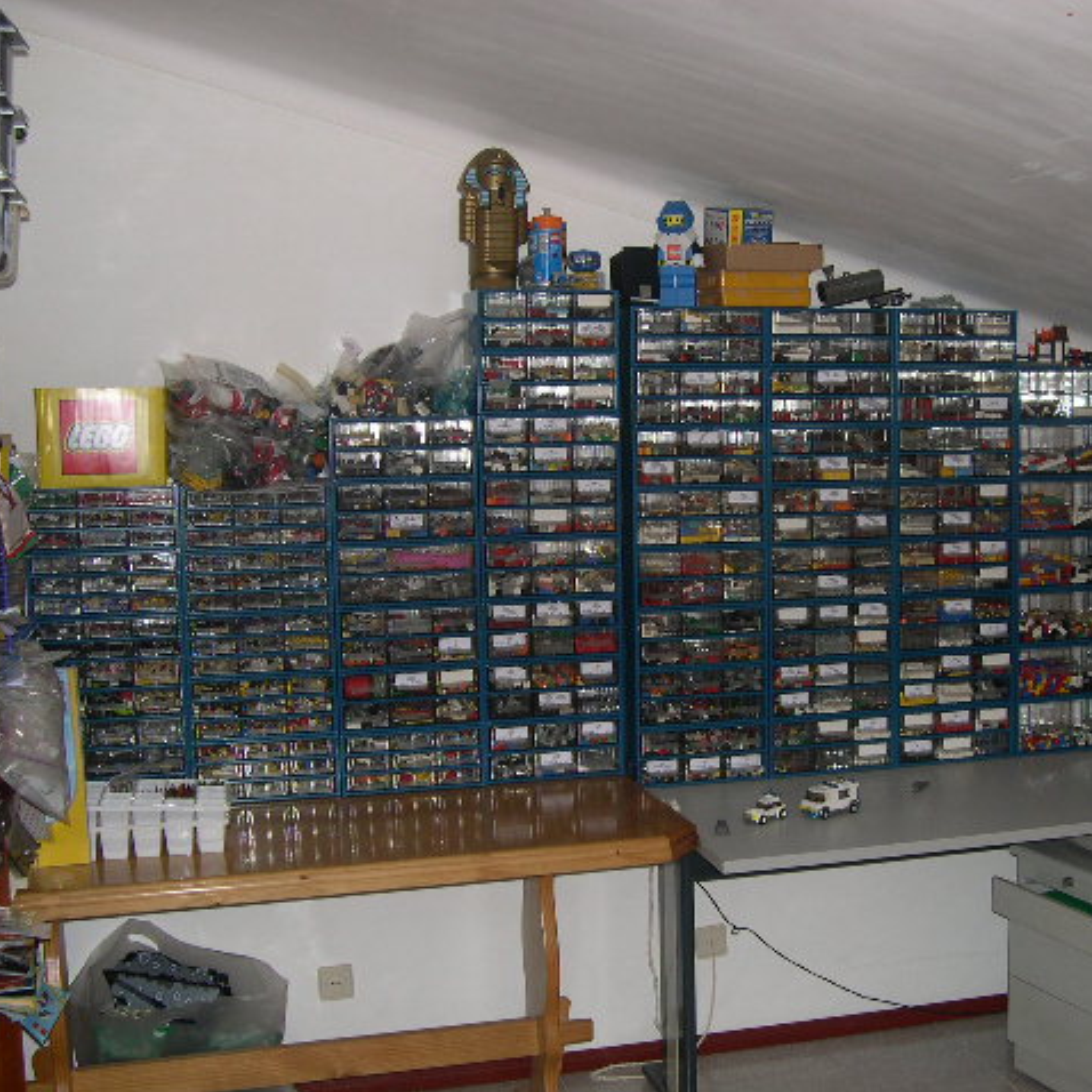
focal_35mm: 45
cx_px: 681
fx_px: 1606
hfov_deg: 37.3
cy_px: 546
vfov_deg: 37.6
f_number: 2.8
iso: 100
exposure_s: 1/60
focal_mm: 8
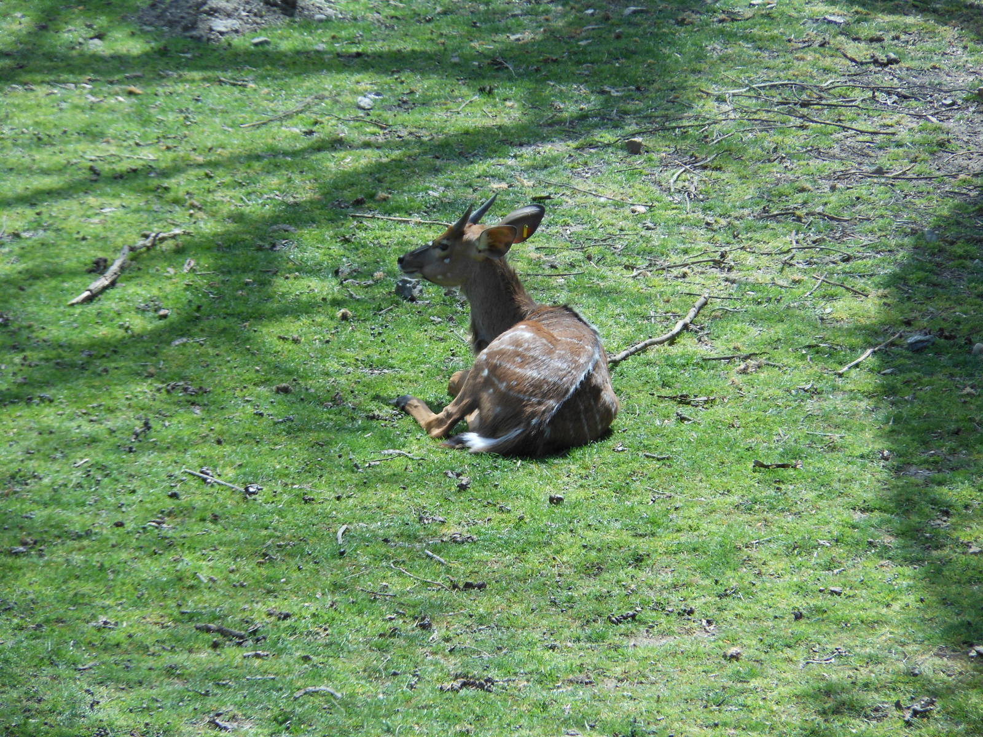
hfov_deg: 10.1
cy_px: 368
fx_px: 5566
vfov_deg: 7.6
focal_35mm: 196
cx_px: 492
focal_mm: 35
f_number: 5.6
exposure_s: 1/100
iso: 80
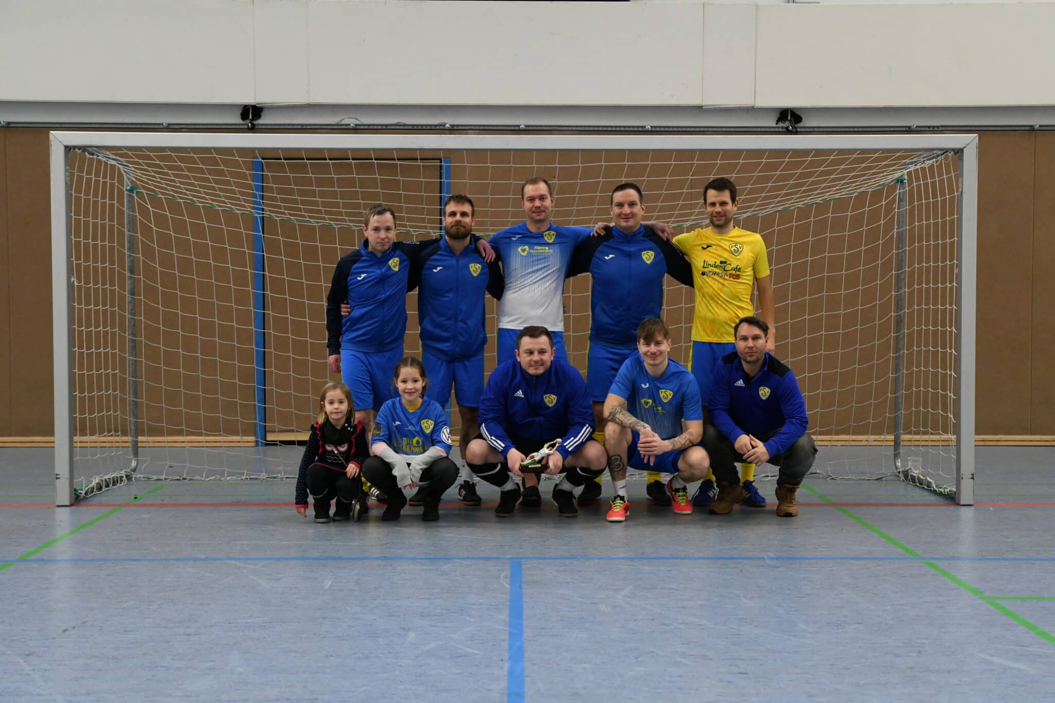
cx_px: 528
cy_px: 352
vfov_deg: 31.9
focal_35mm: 42
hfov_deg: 46.4
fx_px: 1231
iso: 5000
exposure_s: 1/800
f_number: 2.8
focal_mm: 42
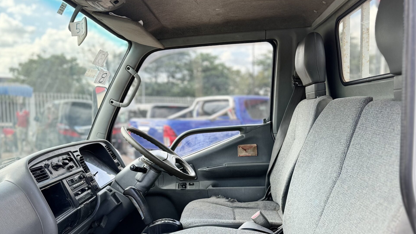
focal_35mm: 35
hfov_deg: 56.6
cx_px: 208
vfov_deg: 33.3
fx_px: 386
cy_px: 165
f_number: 1.78
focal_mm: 6.86
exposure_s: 1/633
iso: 80
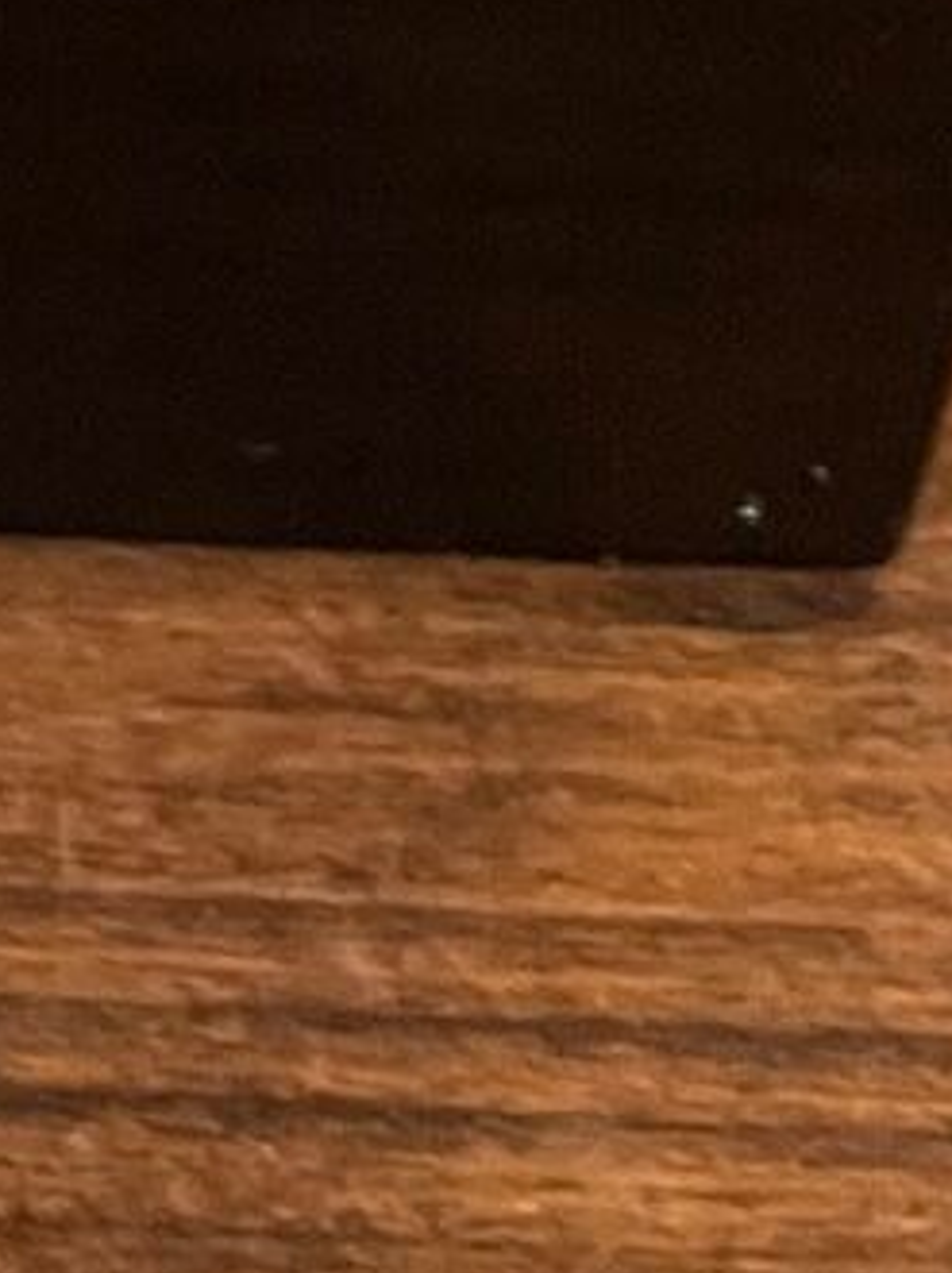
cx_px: -563
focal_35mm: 159
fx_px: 5838
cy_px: -1231
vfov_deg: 11.3
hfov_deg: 9.0
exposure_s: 1/33
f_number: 1.6
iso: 400
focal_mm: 4.2
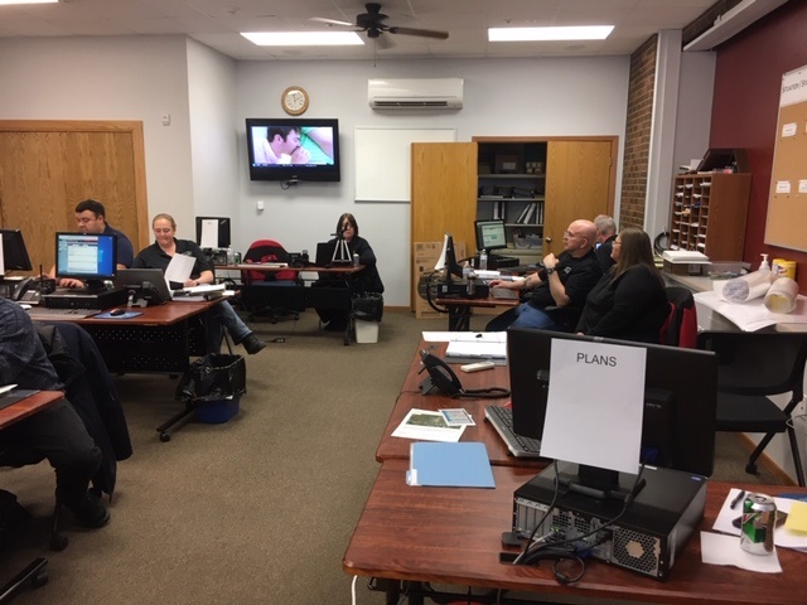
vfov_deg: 48.2
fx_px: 676
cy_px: 302
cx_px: 404
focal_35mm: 29
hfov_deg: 61.7
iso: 80
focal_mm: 4.15
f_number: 2.2
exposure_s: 1/30
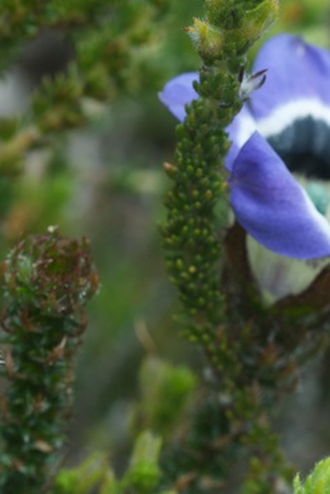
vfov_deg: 5.7
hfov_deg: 3.8
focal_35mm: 364
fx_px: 4995
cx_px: 164
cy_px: 407
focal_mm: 90
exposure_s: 1/60
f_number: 14
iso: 200
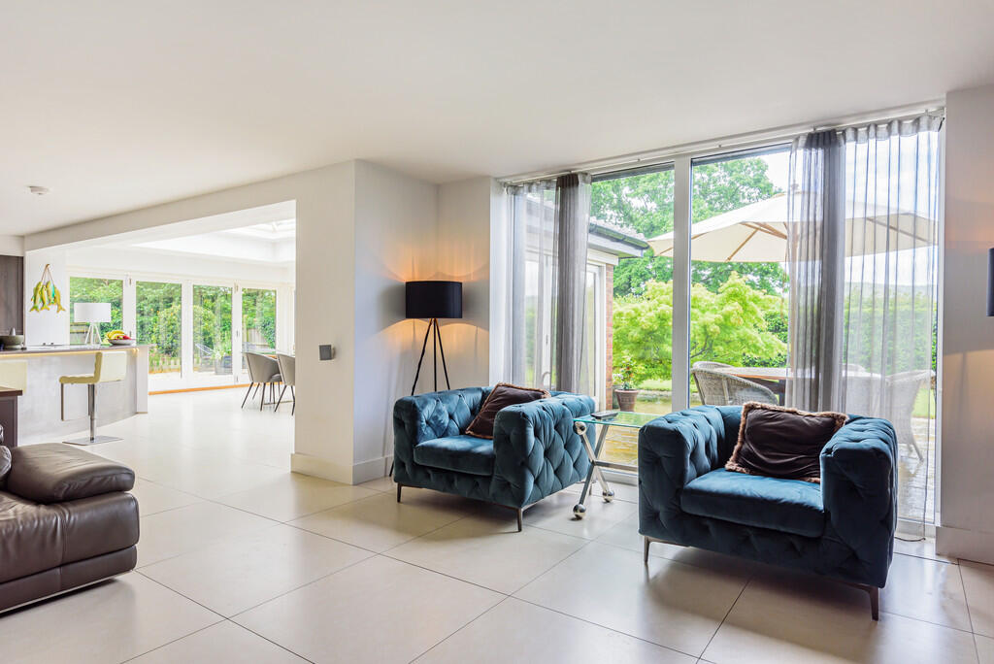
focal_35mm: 21
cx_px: 497
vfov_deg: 59.6
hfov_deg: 81.2
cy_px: 332
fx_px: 580
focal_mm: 21
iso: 250
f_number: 8
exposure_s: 1/60
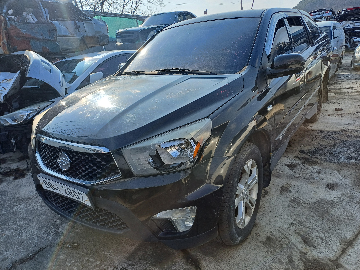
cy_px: 135
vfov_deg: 54.9
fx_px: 260
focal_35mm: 25
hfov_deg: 69.4
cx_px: 180
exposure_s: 1/837
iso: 50
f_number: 1.8
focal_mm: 4.65
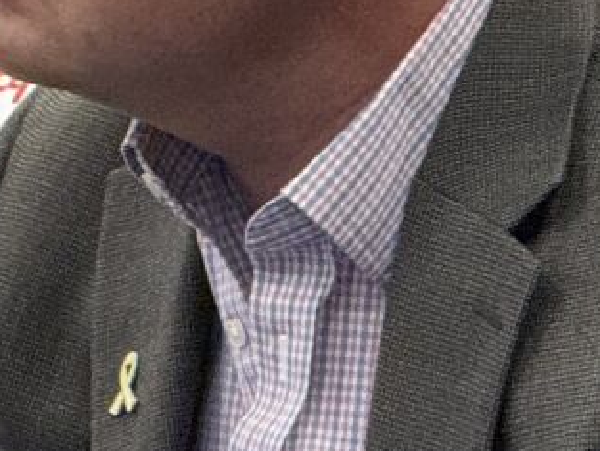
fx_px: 11045
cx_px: -512
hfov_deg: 3.1
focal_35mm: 637
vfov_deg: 2.3
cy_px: 49
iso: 500
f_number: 2.8
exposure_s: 1/60
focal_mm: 15.66
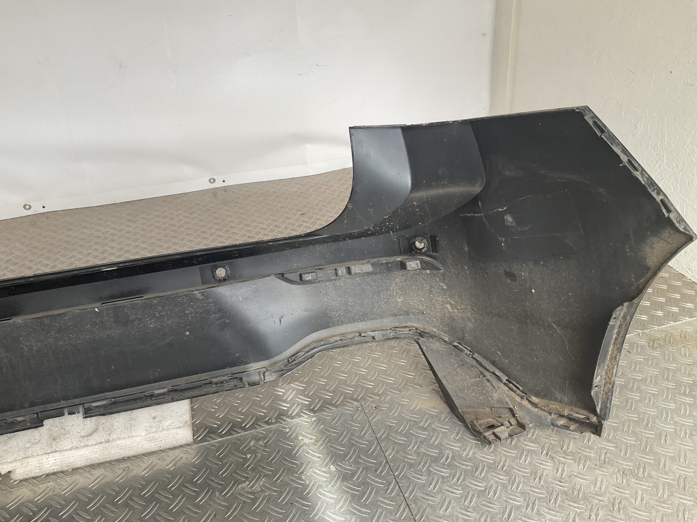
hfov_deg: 61.7
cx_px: 348
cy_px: 261
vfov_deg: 48.2
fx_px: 584
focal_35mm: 29
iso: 25
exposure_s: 1/120
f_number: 1.8
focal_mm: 3
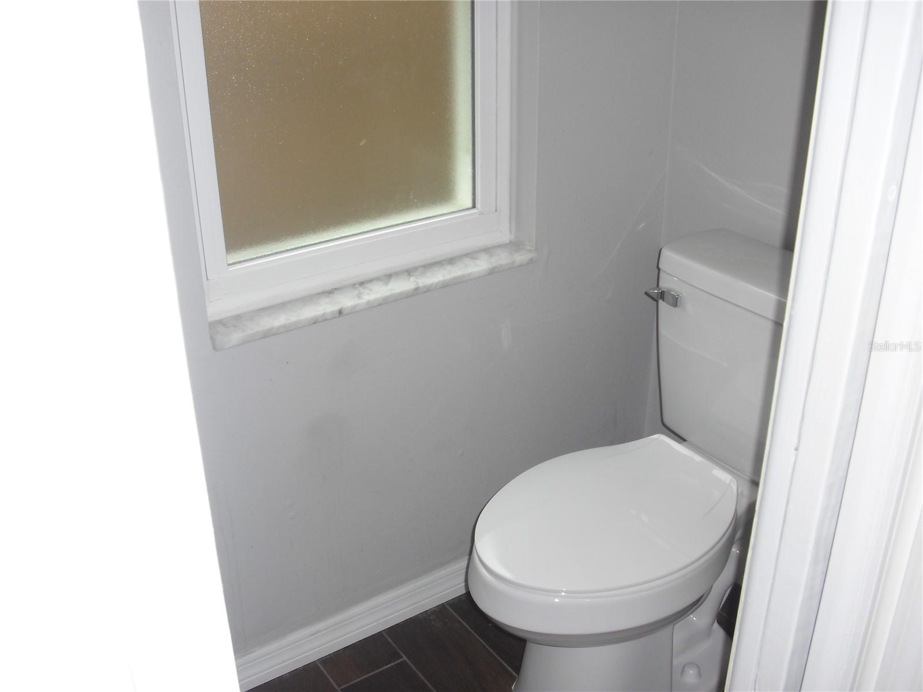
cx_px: 462
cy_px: 346
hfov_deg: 49.0
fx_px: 1013
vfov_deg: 37.7
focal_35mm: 38
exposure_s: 1/60
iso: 100
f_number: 2.8
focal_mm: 6.2
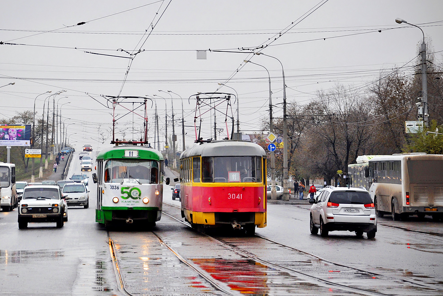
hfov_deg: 15.2
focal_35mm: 135
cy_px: 125
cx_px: 178
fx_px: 1656
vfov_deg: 10.2
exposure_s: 1/250
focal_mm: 75
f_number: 5.6
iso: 200
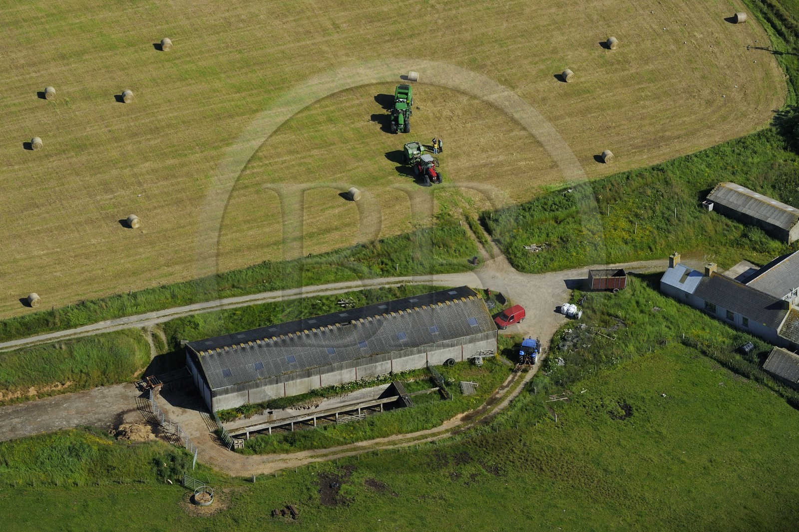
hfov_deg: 13.7
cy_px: 266
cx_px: 400
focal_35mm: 150
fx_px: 3328
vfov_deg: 9.1
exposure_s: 1/800
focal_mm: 150
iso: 400
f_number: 9
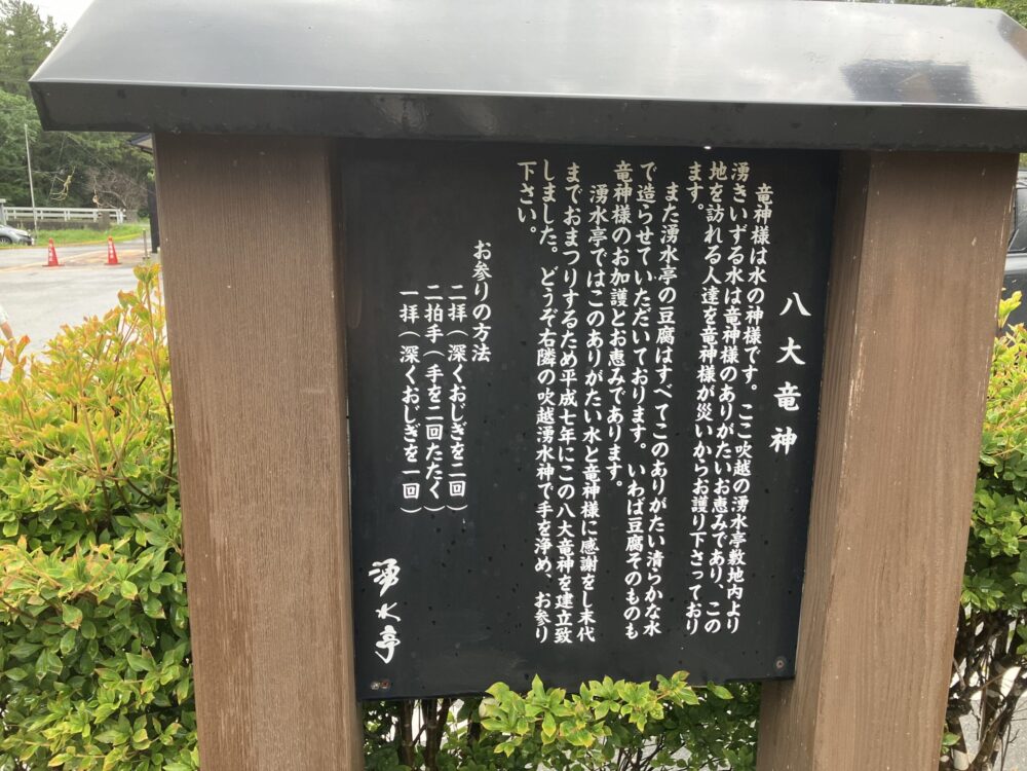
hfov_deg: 63.4
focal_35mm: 28
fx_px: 831
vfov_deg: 49.7
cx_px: 514
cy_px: 386
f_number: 1.8
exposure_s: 1/121
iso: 40
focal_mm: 3.99
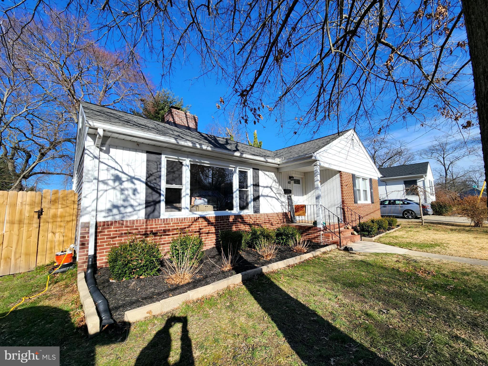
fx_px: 183
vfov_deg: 89.9
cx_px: 244
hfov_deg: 106.2
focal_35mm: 13
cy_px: 183
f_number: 2.2
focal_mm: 2.2
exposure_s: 1/1844
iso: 50
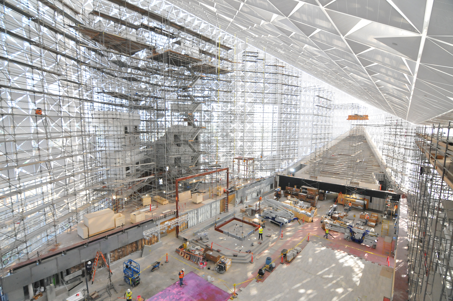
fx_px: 207
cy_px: 150
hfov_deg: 95.0
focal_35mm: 16
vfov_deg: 71.9
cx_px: 226
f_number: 5
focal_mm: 11
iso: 1600
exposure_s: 1/50
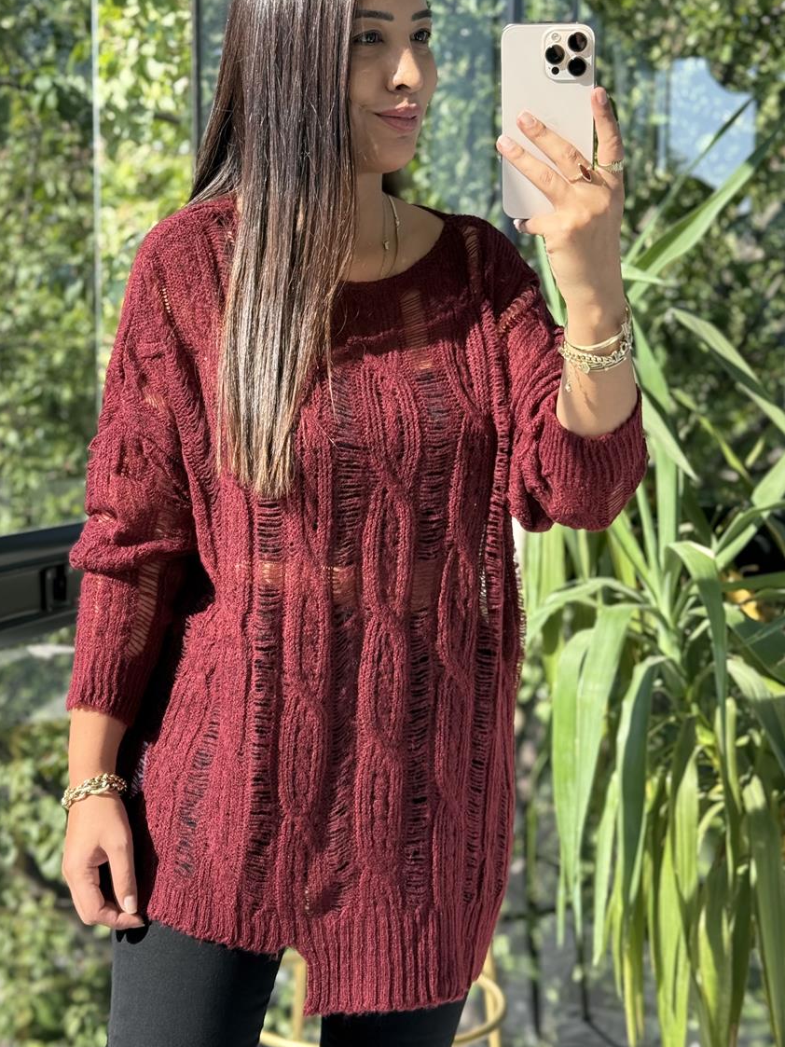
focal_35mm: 57
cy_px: 497
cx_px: 341
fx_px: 1724
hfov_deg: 25.6
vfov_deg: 33.8
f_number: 1.78
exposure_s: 1/463
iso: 100
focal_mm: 6.76
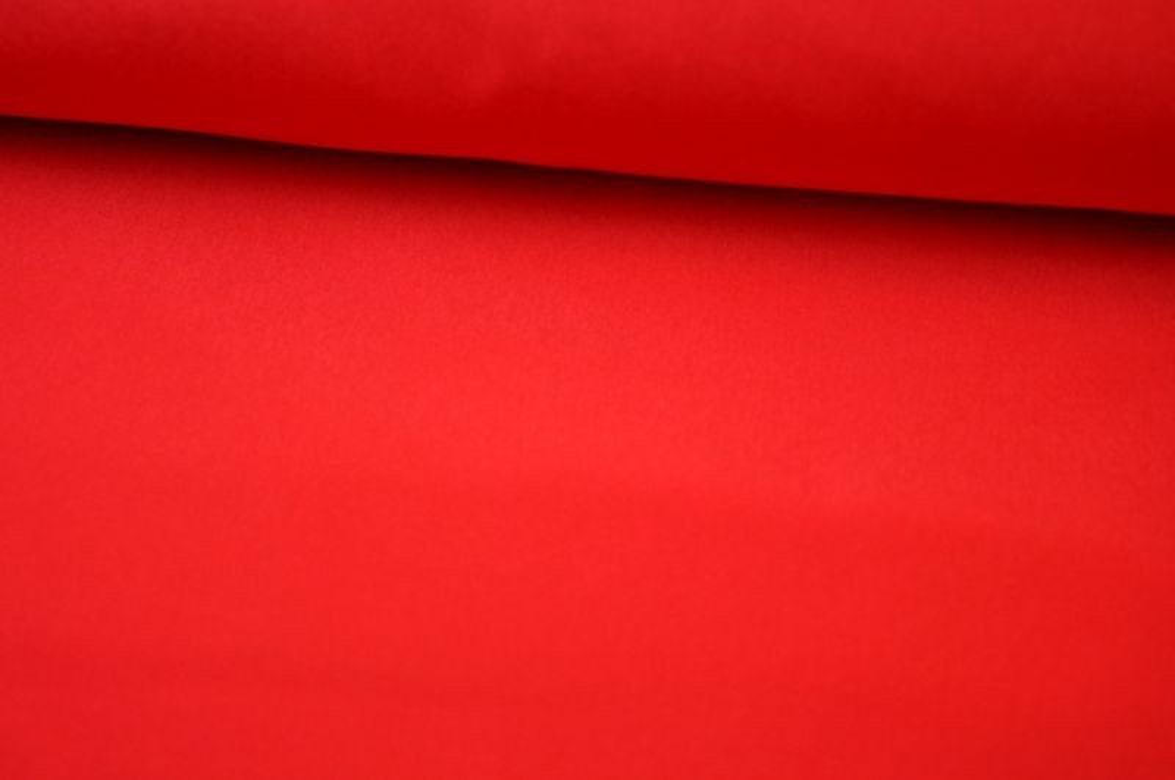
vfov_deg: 19.7
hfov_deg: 29.3
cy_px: 390
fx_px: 2249
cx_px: 588
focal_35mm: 69
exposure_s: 1/60
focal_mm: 46
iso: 560
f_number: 5
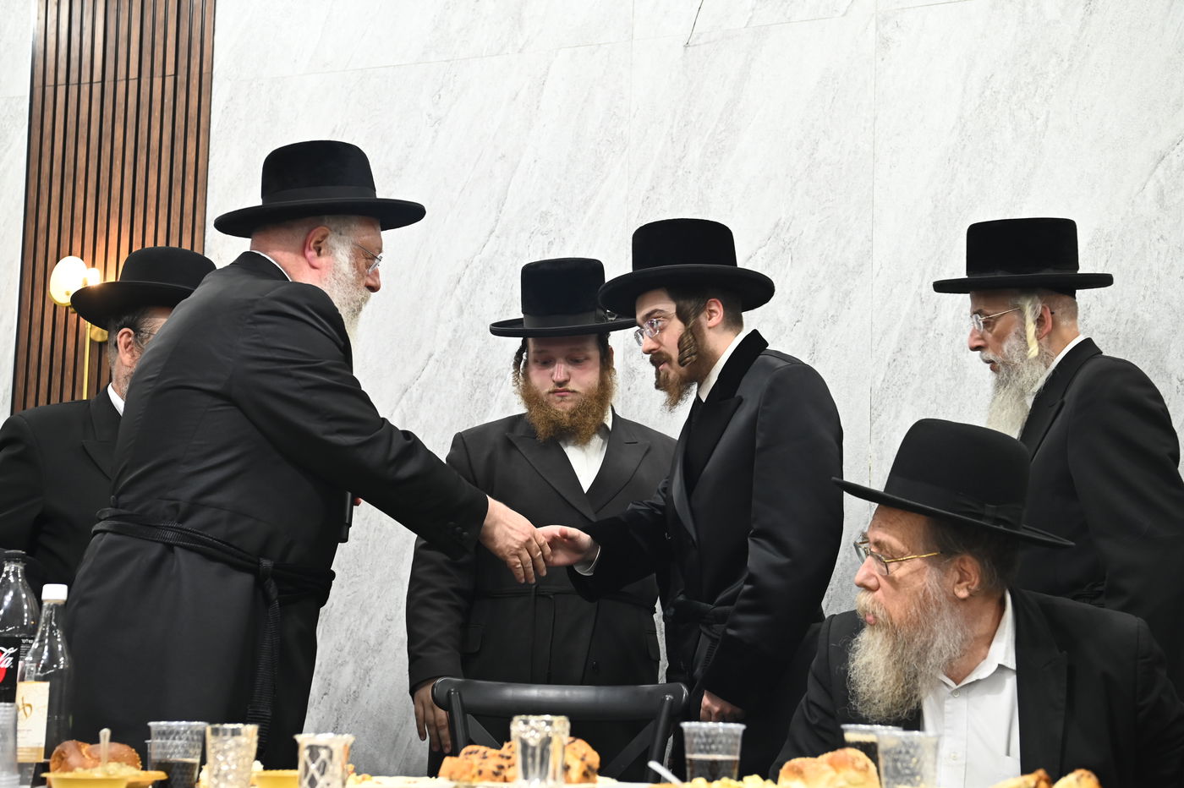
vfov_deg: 23.4
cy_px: 394
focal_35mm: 58
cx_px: 592
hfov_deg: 34.5
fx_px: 1907
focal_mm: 58
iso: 2000
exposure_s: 1/160
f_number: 5
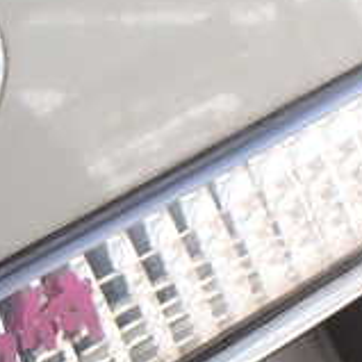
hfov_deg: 15.5
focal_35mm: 100
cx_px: -235
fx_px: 1183
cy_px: 332
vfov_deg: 17.1
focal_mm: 5.4
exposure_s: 1/160
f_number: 3.2
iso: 100
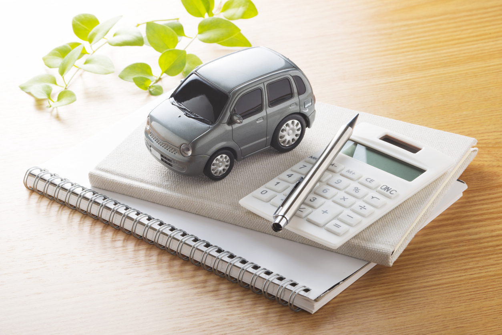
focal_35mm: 105
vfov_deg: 13.1
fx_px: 1465
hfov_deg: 19.4
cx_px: 251
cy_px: 168
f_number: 22
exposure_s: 1/160
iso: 100
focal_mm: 105
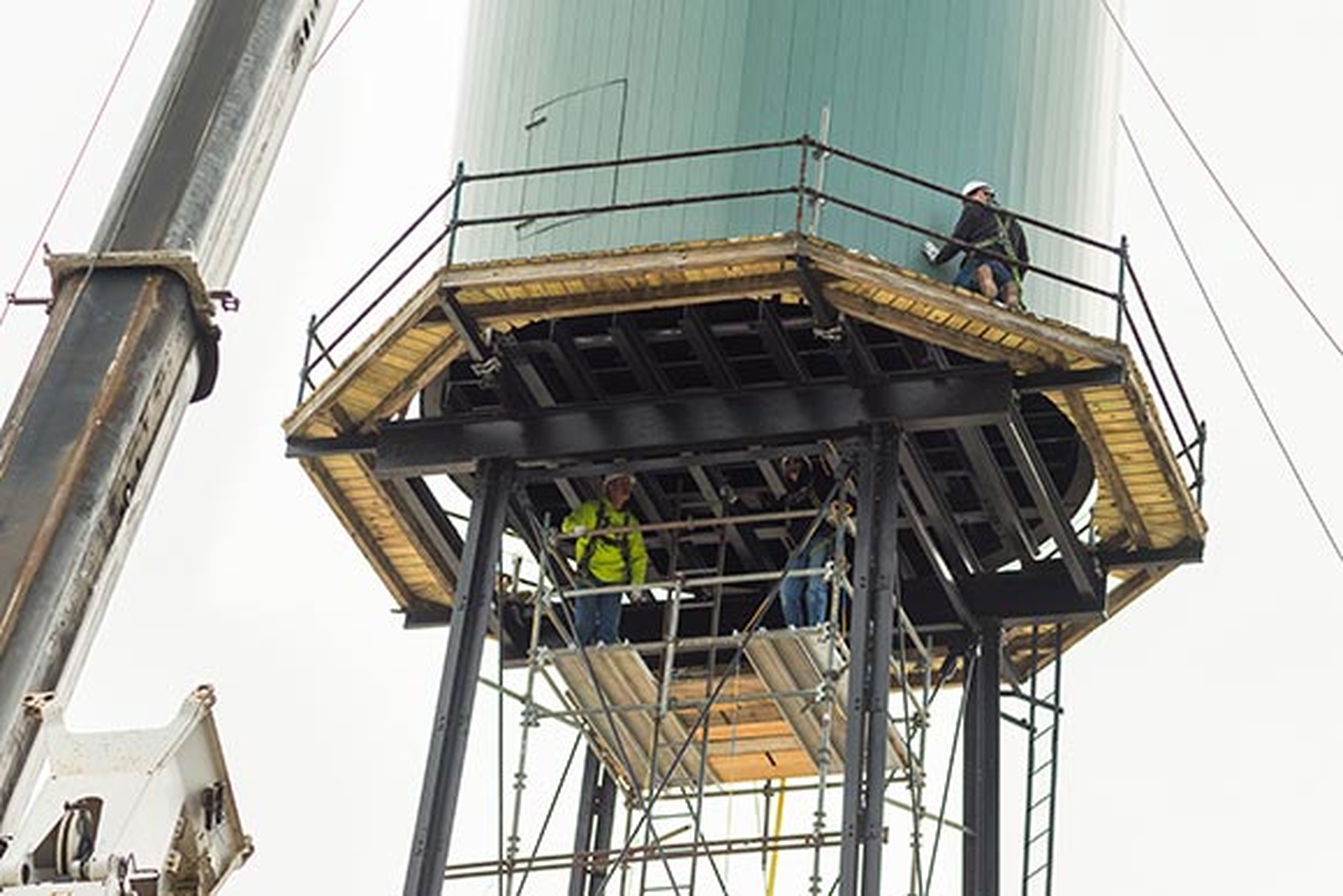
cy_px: 448
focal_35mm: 125
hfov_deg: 16.4
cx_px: 672
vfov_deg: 11.0
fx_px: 4664
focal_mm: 125
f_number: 5.6
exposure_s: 1/1500
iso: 400
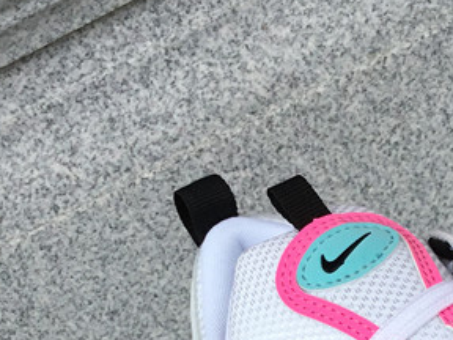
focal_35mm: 97
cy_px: 410
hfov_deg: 19.9
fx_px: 1269
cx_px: 407
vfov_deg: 14.7
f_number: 2.4
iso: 25
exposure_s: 1/494
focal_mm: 3.3
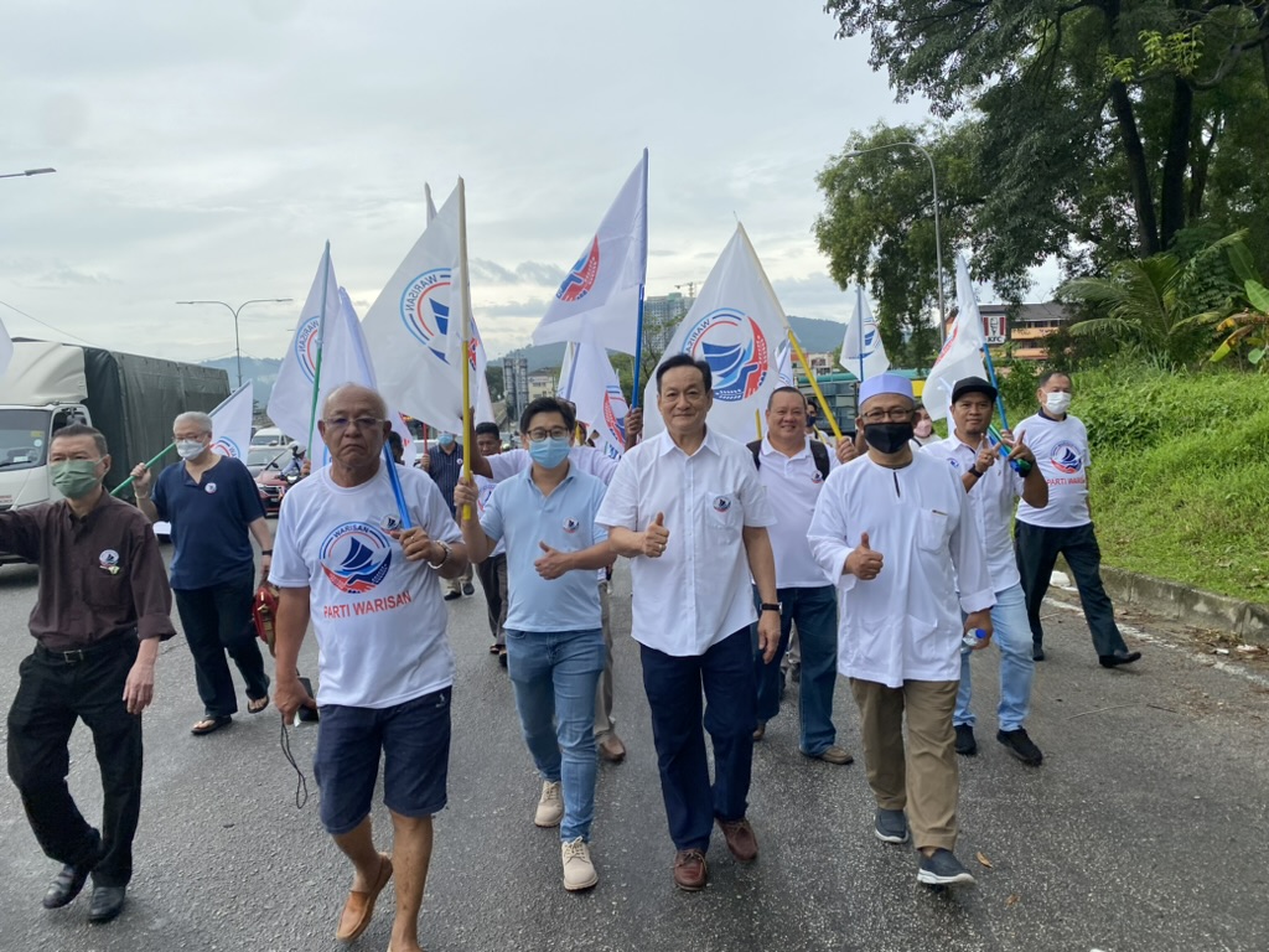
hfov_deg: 67.3
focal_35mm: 26
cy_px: 476
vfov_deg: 53.1
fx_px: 953
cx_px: 634
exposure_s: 1/757
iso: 32
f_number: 1.8
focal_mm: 4.25
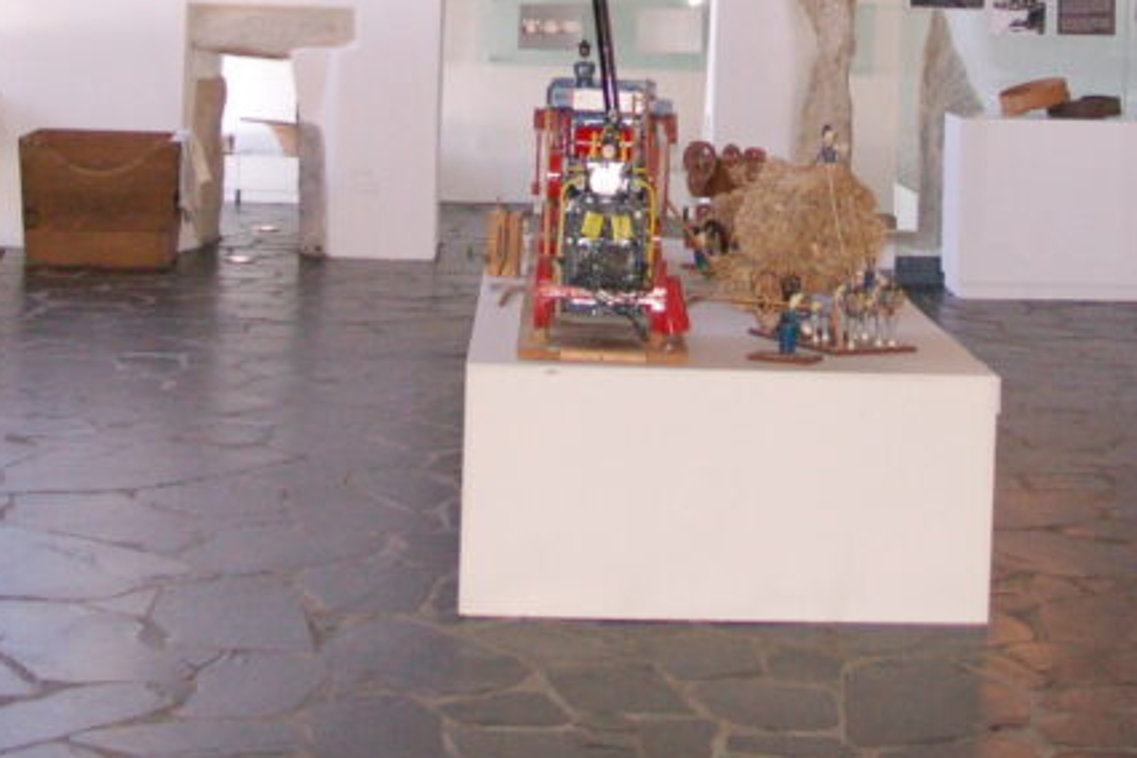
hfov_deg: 26.5
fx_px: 2400
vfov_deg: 17.2
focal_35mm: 76
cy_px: -133
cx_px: 731
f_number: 5
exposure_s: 1/320
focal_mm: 18
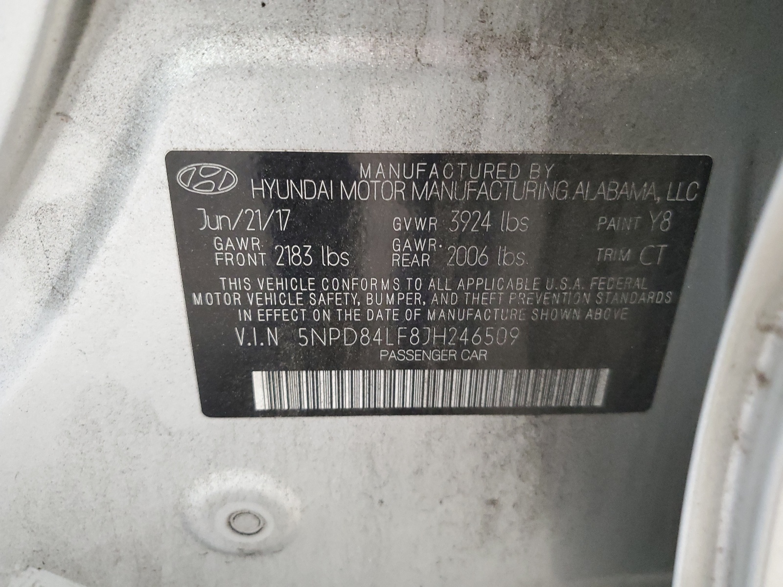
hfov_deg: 67.3
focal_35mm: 26
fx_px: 588
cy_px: 294
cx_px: 392
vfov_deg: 53.1
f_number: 1.5
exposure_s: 1/60.2
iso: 342
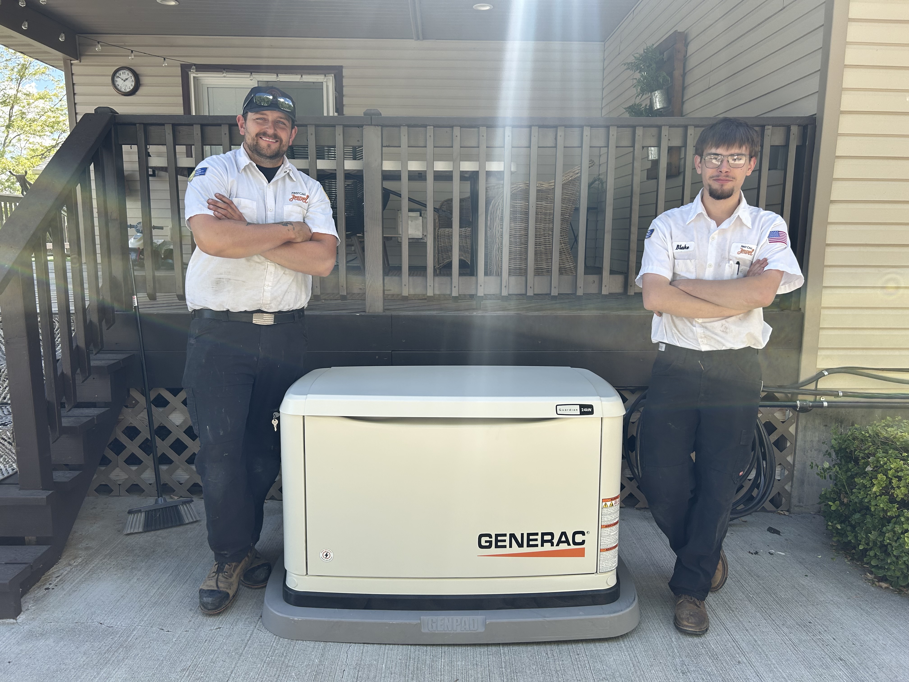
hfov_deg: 67.3
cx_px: 454
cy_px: 341
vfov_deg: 53.1
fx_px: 683
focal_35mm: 26
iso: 50
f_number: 1.5
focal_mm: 5.7
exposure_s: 1/718
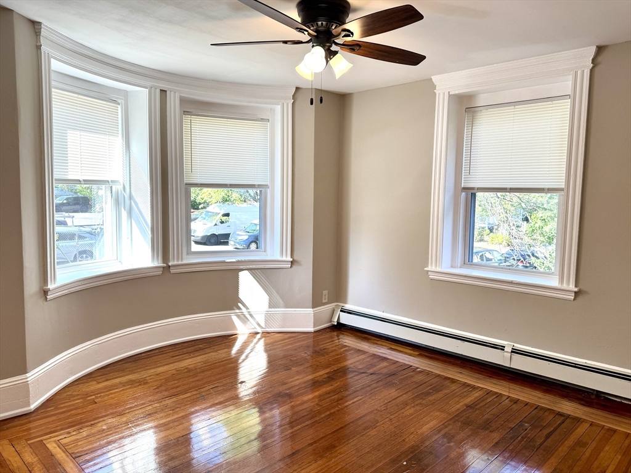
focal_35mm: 24
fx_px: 437
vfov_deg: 56.8
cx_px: 316
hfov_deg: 71.6
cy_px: 236
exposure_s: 1/142
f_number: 1.78
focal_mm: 6.76
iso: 64
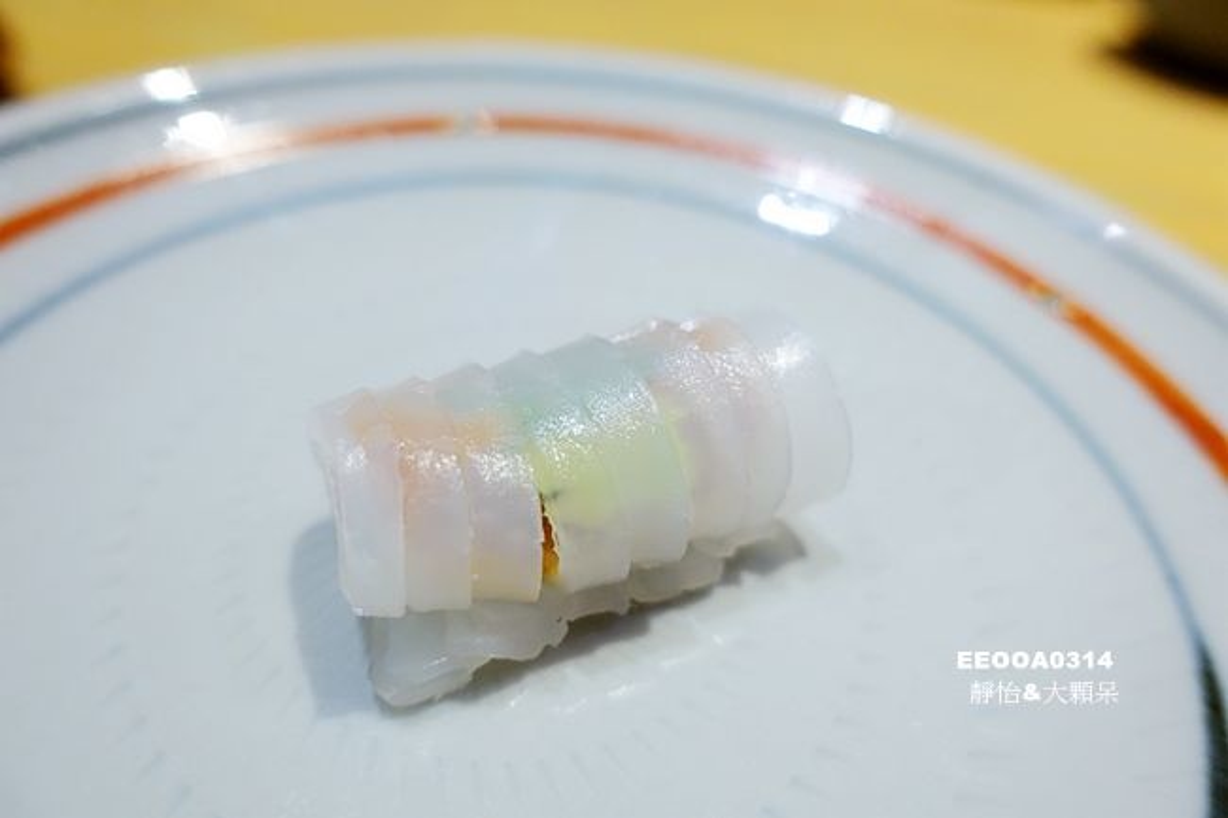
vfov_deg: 53.1
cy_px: 409
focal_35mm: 24
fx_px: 818
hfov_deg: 73.8
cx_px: 614
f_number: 2.5
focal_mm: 8.8
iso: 800
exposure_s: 1/30
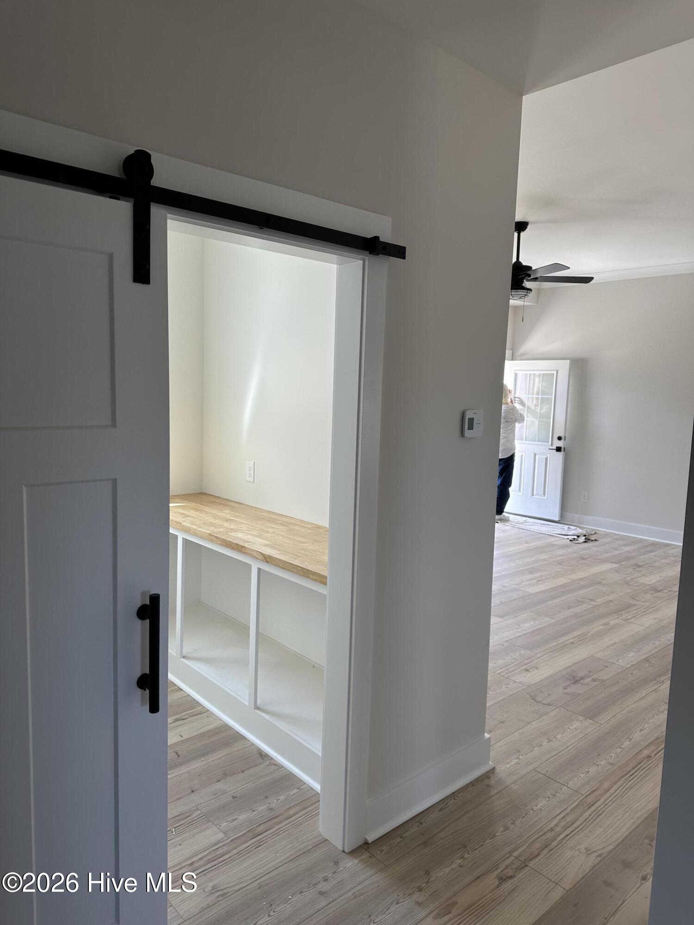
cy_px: 462
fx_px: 642
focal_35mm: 24
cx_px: 347
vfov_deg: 71.6
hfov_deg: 56.8
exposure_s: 1/121
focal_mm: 6.86
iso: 64
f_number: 1.78
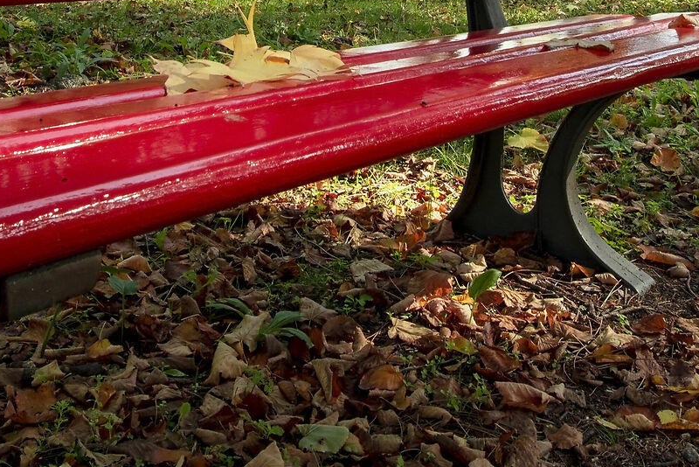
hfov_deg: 33.4
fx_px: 1165
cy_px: -119
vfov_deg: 20.9
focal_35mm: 60
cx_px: 327
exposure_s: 1/30
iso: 125
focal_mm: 20
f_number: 14
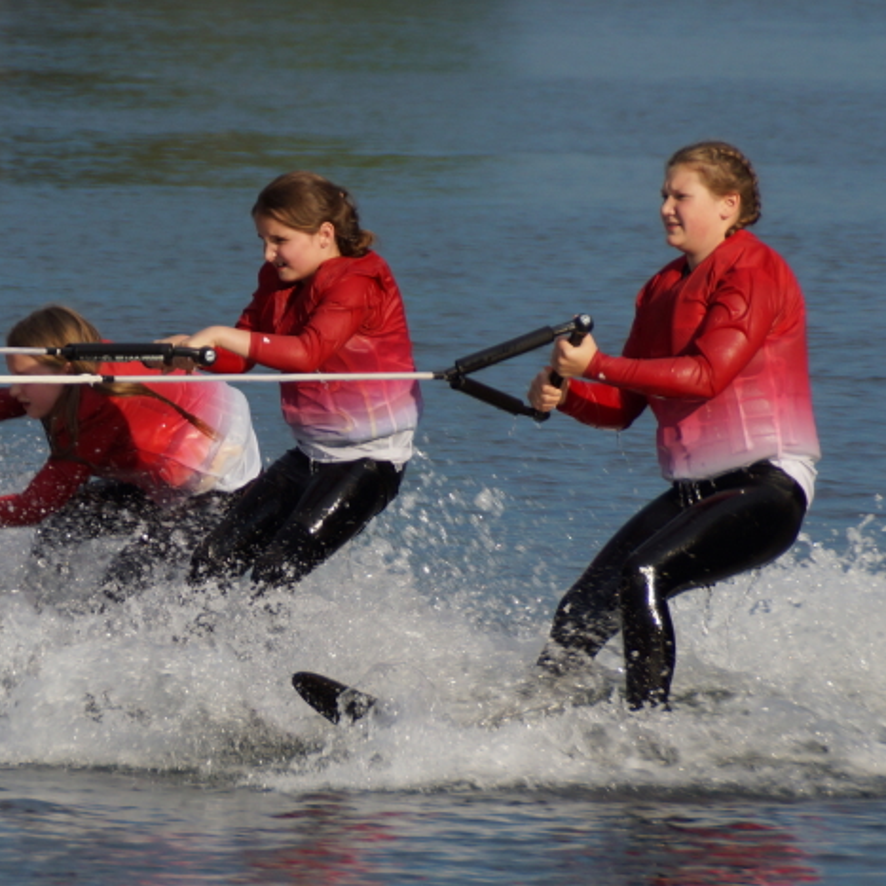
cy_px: 495
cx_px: 53
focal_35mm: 409
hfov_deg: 4.3
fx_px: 11844
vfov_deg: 4.3
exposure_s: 1/250
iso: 100
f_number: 6.3
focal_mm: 150
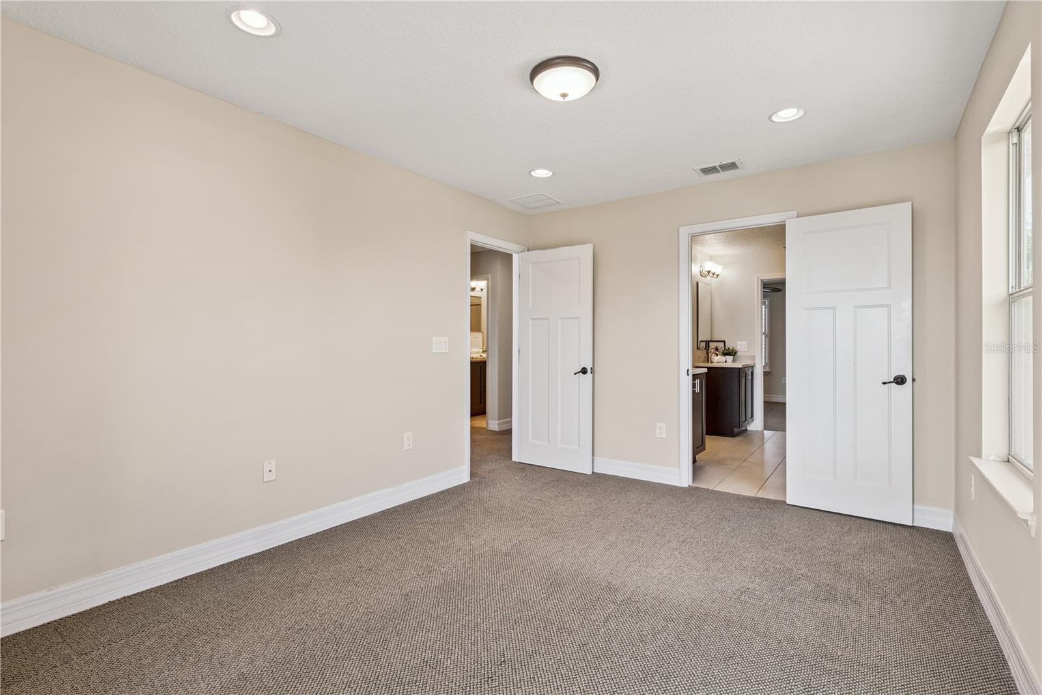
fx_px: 492
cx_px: 521
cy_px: 348
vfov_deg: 70.4
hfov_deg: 93.3
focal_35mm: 17
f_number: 9
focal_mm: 17
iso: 200
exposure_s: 1/30
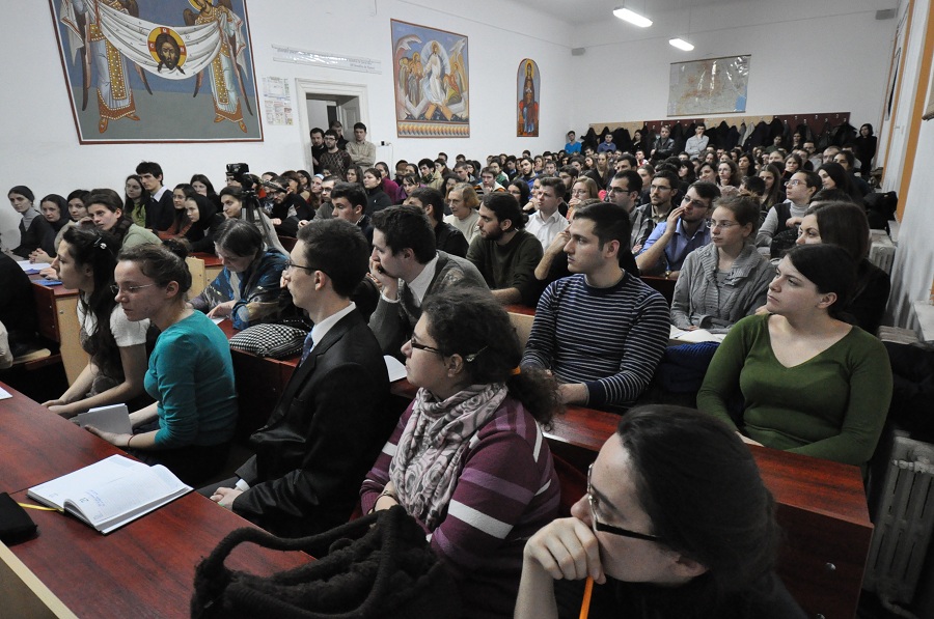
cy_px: 310
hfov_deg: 85.5
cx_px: 467
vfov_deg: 63.0
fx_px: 505
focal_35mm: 20
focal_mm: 13
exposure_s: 1/50
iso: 3200
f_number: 3.8
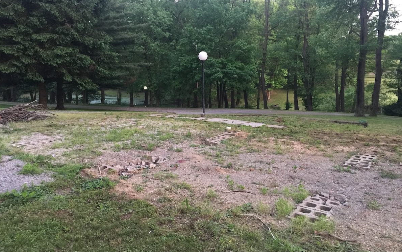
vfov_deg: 40.5
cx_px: 200
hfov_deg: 61.2
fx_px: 340
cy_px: 111
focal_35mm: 31
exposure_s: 1/15
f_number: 2.2
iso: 125
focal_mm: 4.15
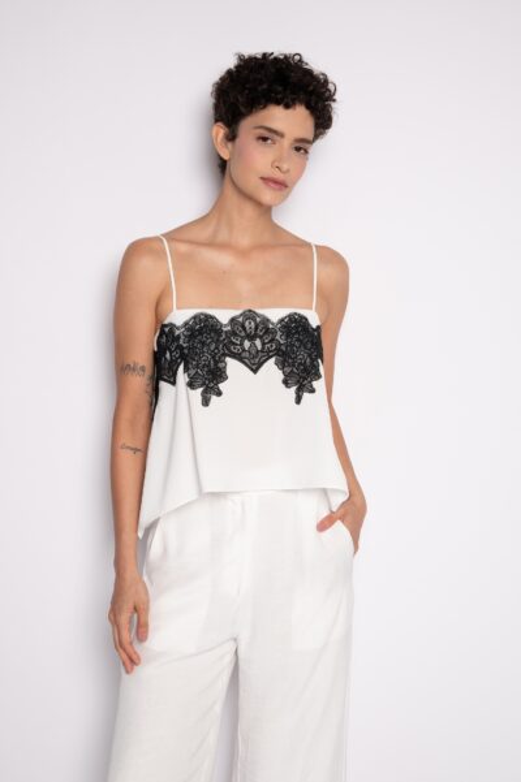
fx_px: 978
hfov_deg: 29.8
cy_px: 391
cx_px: 260
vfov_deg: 43.6
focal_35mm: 45
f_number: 8
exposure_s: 1/160
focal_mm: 45
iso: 200
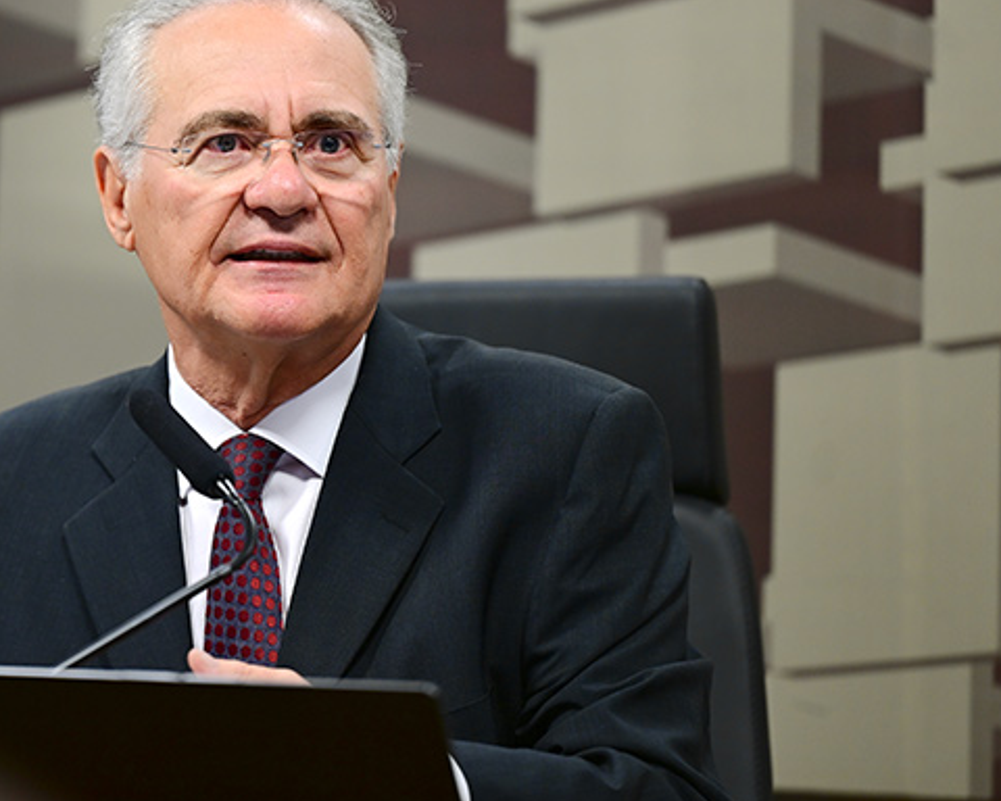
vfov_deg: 4.6
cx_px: 211
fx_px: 9954
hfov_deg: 5.8
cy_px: 355
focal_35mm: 336
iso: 400
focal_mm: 200
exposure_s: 1/80
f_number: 2.8
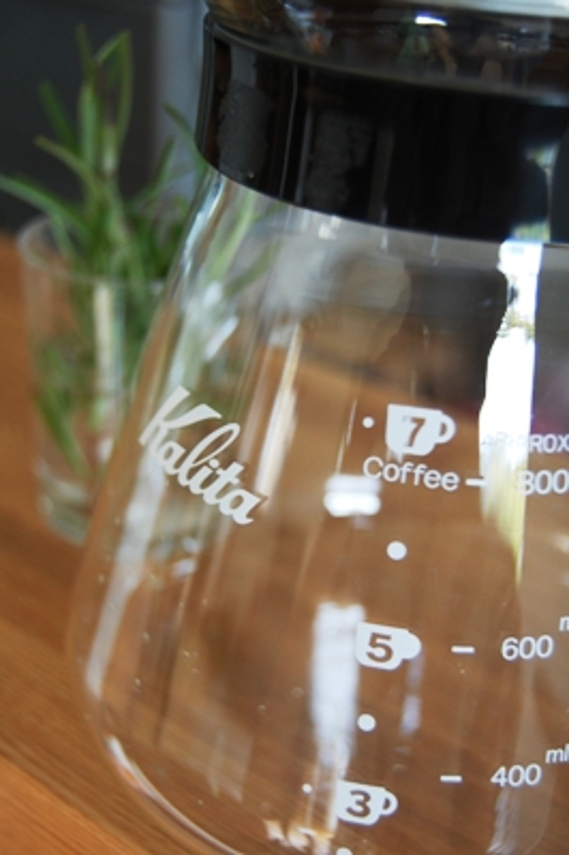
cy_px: 428
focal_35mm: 57
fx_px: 1354
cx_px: 284
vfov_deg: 35.1
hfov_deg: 23.7
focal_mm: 38
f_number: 4.8
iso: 450
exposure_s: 1/30
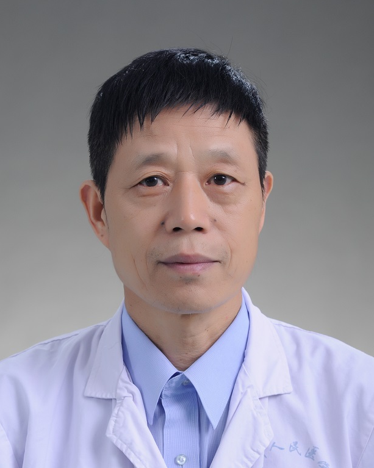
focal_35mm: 145
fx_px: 2001
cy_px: 268
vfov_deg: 13.3
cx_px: 187
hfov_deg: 10.7
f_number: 5.6
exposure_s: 1/125
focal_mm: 85
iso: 160
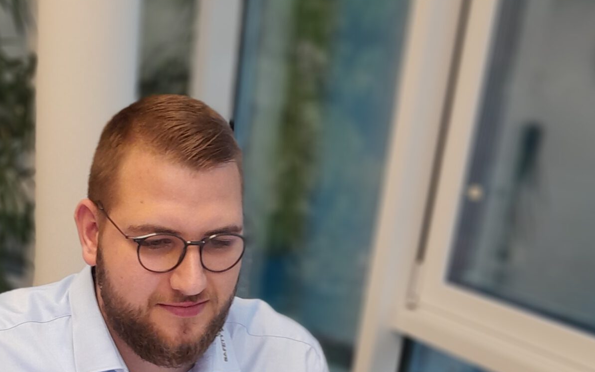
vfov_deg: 20.5
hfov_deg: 33.9
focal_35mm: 59
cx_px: 160
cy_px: 447
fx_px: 957
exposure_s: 1/50
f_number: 1.8
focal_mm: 3.98
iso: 125
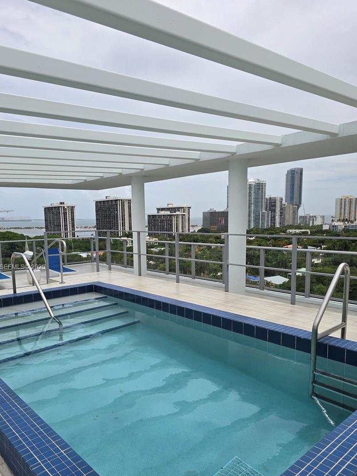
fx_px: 358
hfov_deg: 53.0
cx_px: 164
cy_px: 268
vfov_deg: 67.1
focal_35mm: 26
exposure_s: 1/1395
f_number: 1.7
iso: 12
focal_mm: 6.3
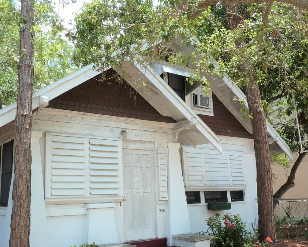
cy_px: 147
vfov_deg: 41.0
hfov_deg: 50.3
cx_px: 145
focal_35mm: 36
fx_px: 328
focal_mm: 4.1
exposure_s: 1/160
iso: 80
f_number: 4
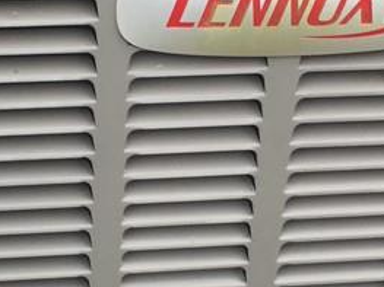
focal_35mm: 113
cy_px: 265
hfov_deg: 17.4
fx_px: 1253
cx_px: 112
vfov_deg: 13.0
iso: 50
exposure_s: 1/120
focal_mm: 4.15
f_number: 2.2
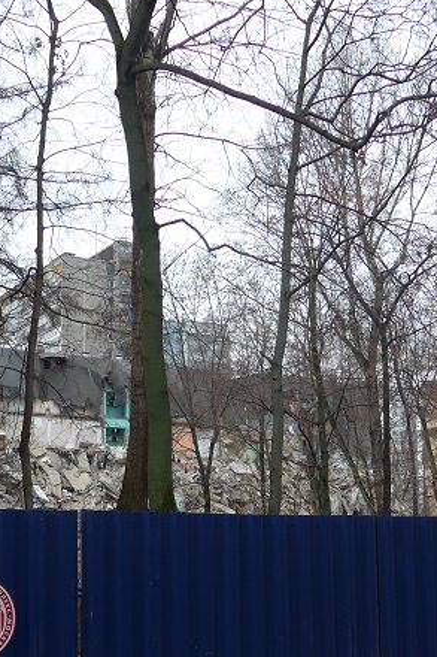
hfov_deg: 25.5
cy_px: 427
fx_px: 966
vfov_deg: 37.2
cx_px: 183
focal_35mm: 53
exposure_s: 1/125
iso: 80
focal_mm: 6
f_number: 2
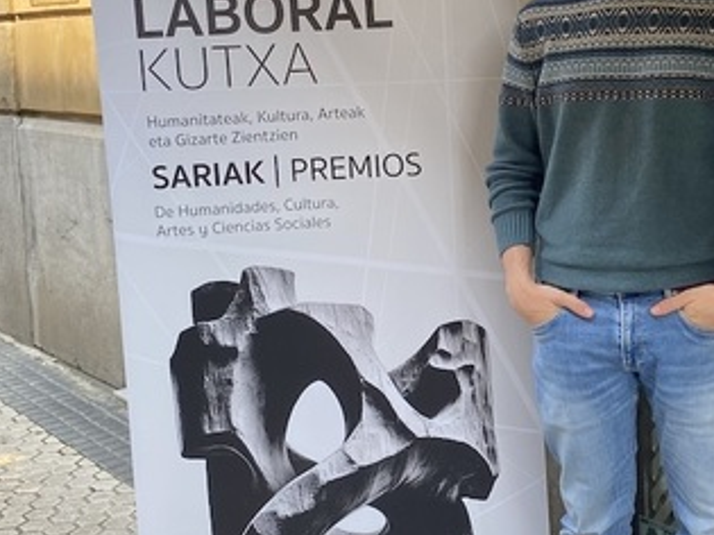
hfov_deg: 31.8
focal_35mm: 60
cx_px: 505
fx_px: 1237
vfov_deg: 24.3
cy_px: 201
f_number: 1.8
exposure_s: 1/330
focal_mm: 4.25
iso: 32
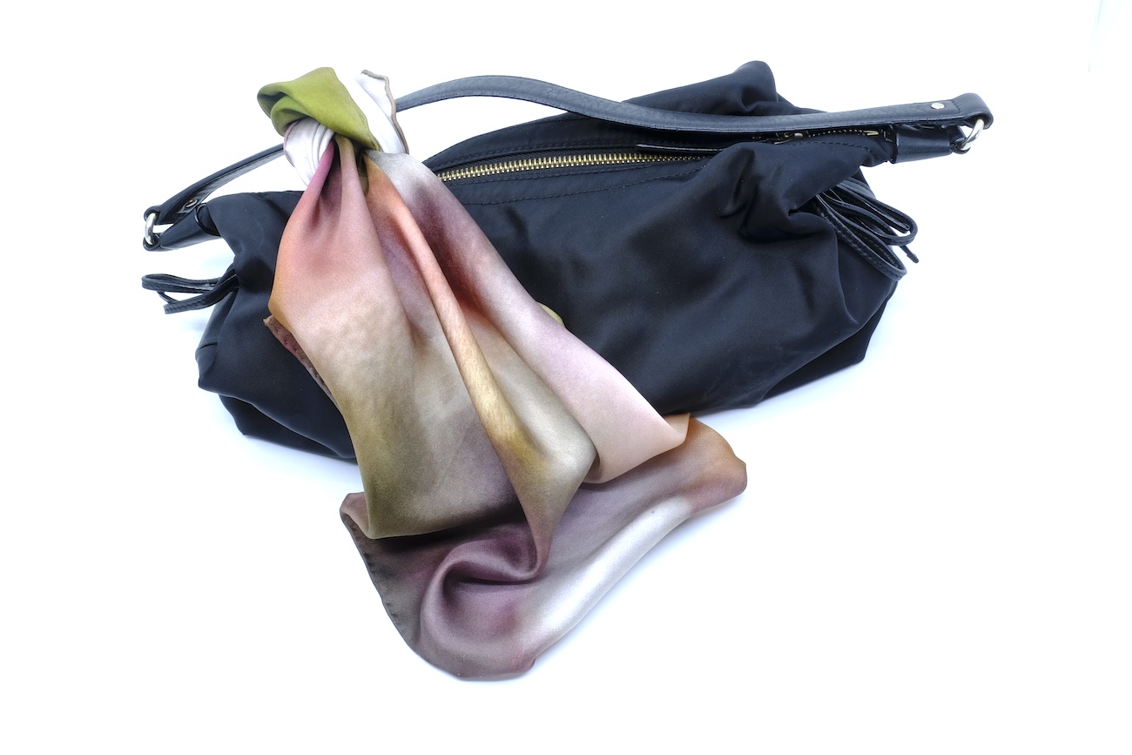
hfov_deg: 50.7
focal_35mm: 38
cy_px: 378
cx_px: 566
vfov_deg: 35.1
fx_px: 1195
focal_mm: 25.4
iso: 400
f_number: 20
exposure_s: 1/3
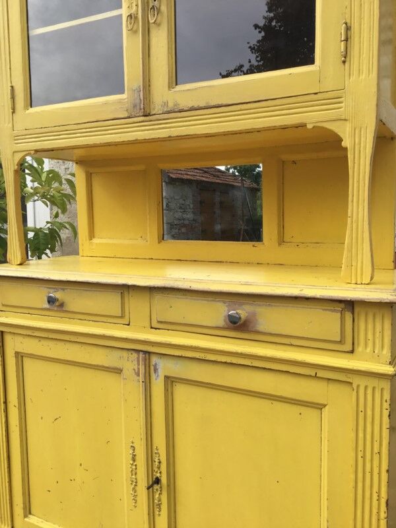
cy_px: 264
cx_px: 198
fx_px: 473
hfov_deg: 45.4
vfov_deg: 58.4
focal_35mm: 31
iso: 25
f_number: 2.4
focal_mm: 3.3
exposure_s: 1/586
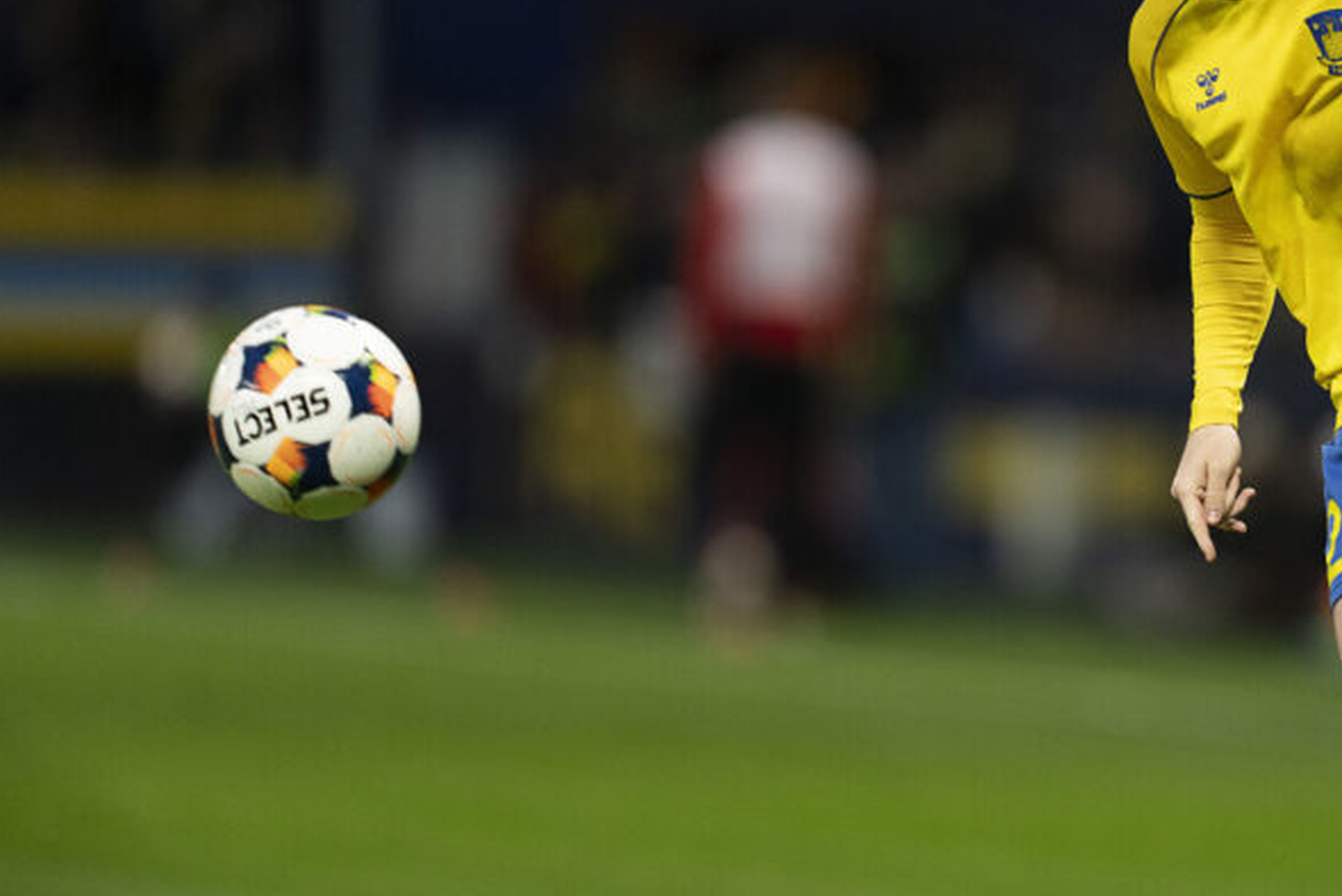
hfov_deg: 3.0
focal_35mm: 694
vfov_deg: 2.0
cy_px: 417
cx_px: 1060
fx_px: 25882
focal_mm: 400
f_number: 2.8
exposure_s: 1/1250
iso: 2000
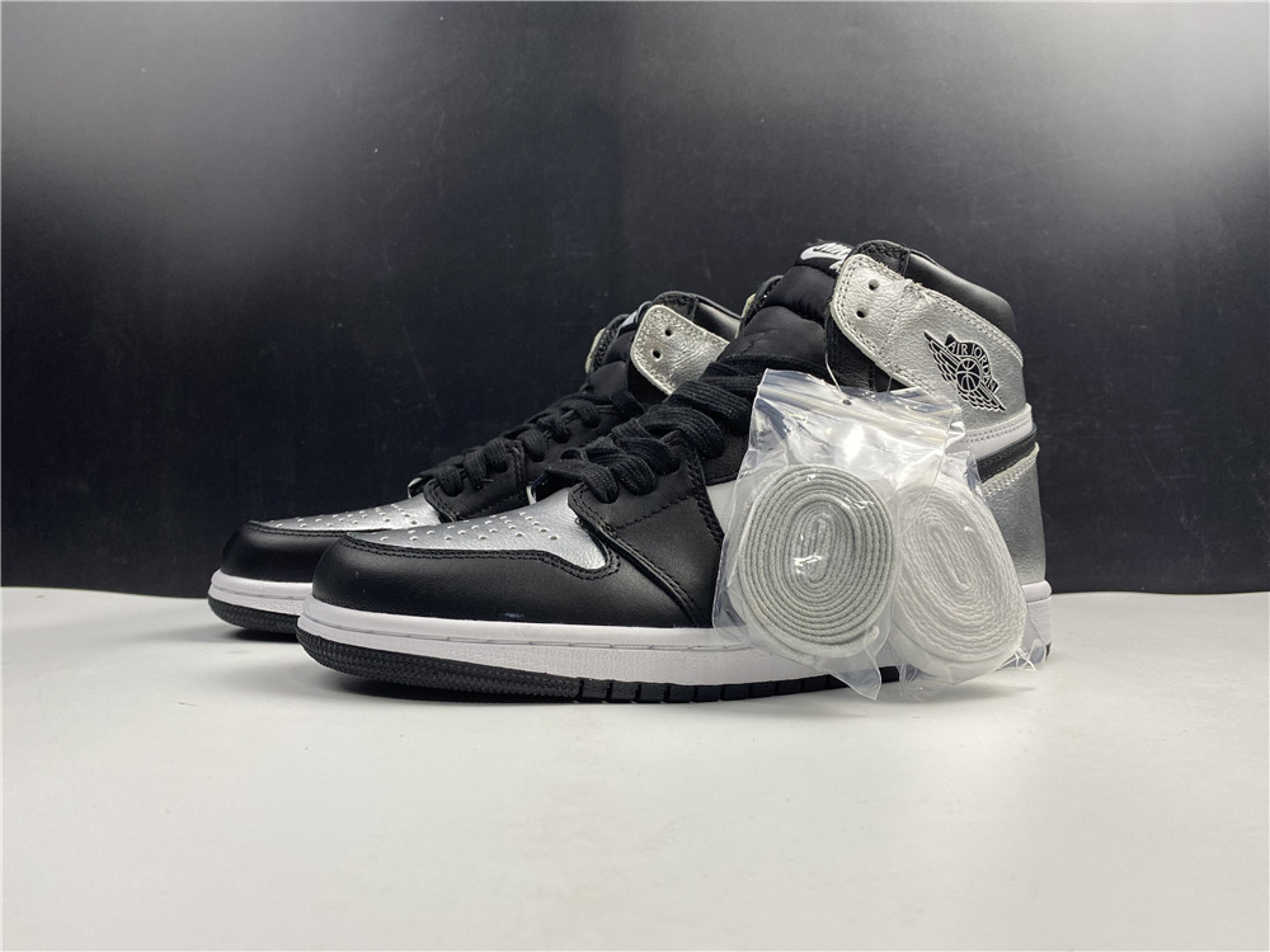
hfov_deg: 67.3
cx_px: 635
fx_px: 954
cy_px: 476
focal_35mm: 26
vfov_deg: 53.1
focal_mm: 4.25
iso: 64
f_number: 1.8
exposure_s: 1/100
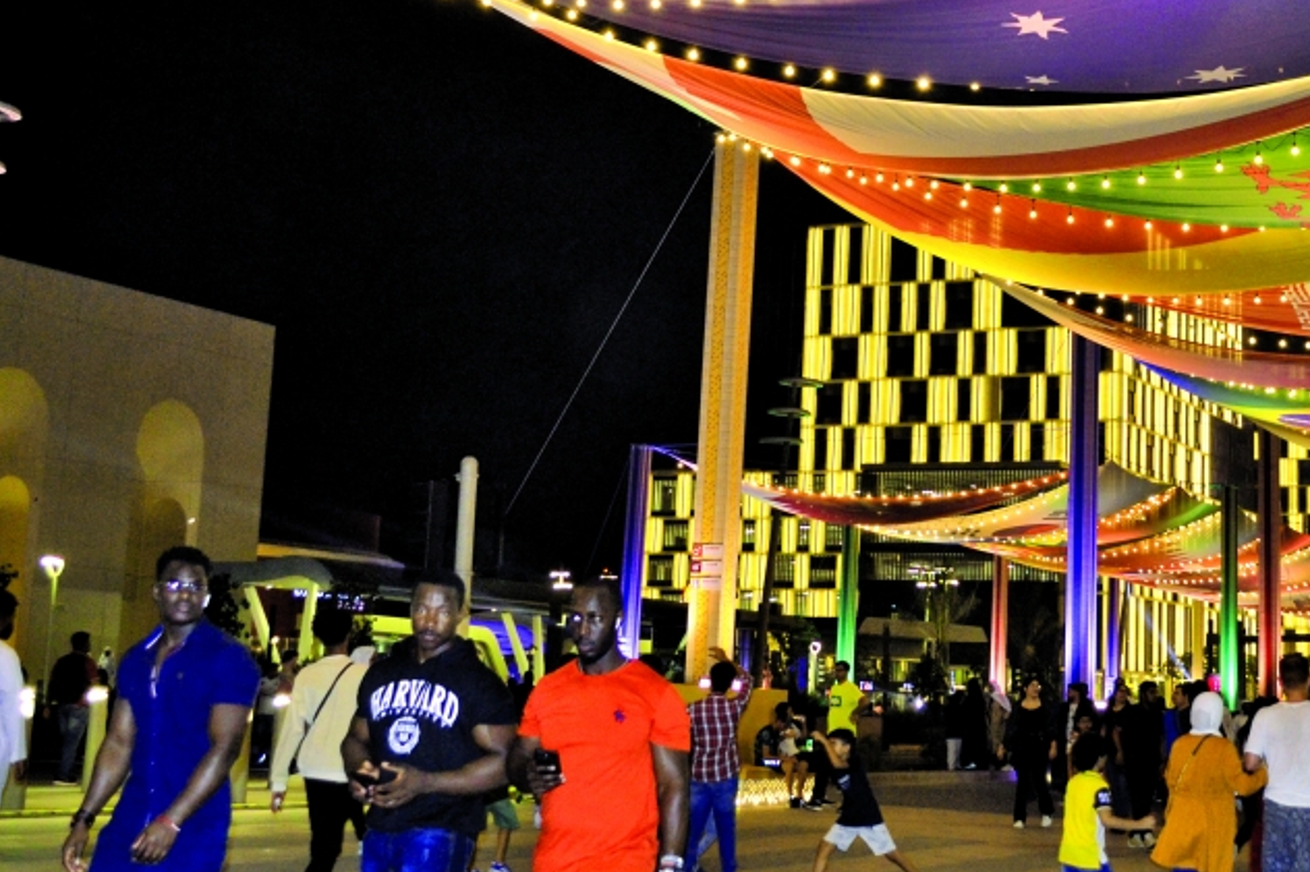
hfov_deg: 34.7
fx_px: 2073
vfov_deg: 23.6
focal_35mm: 57
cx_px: 881
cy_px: 242
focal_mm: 24
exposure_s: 1/60
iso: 720
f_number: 4
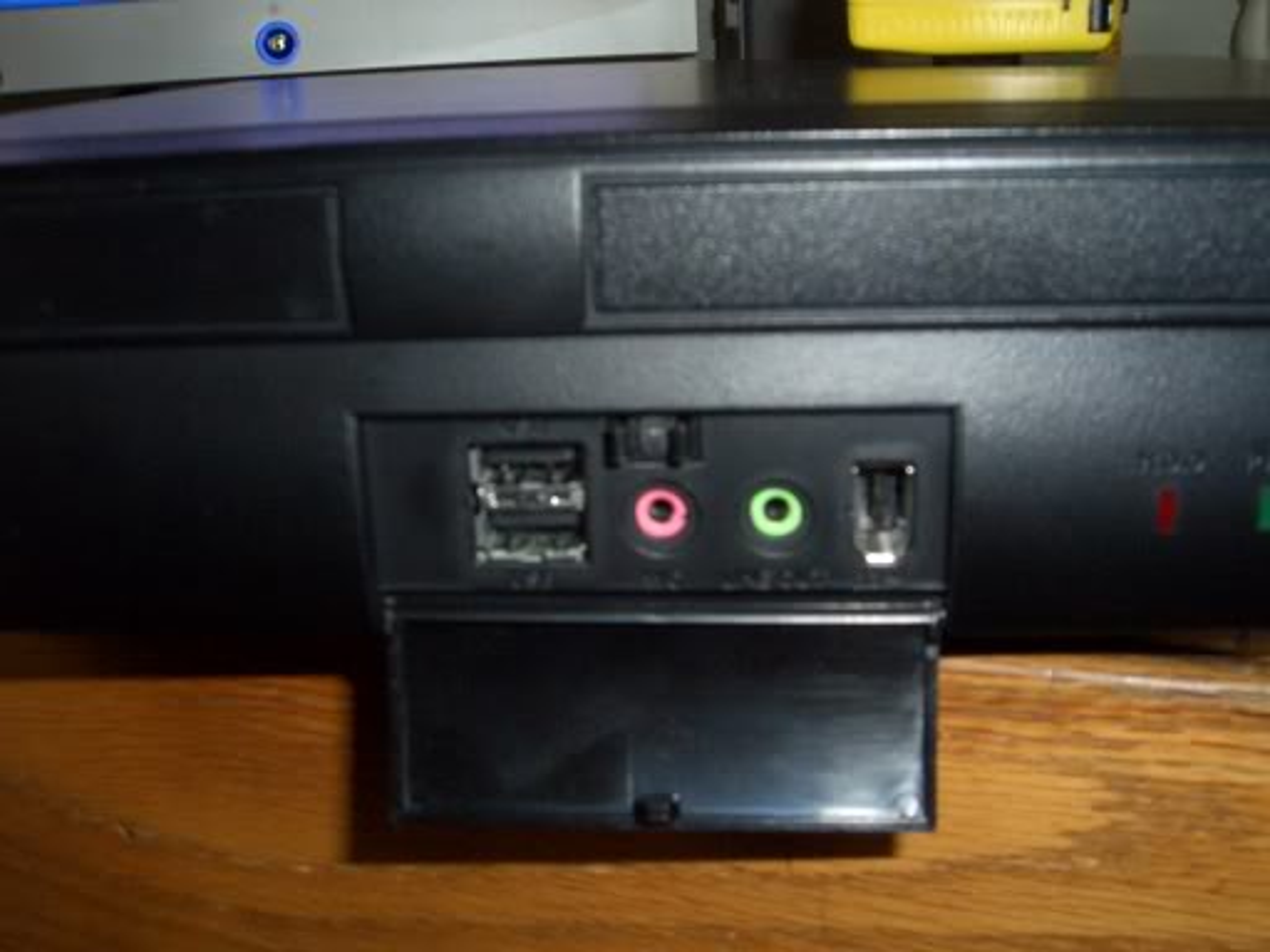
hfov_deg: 51.4
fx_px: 1321
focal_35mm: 36
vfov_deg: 39.7
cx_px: 635
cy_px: 476
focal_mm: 4.8
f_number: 4
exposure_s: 1/40
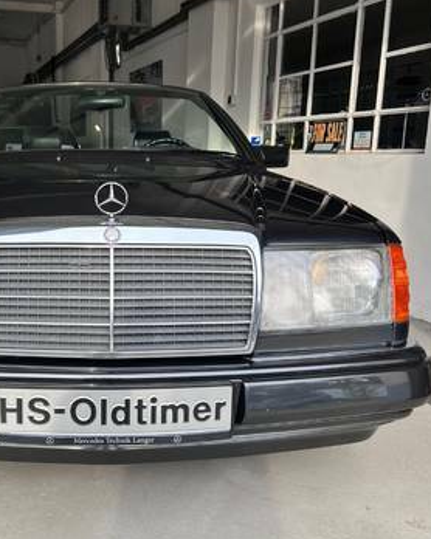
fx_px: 559
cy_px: 266
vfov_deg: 51.6
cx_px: 105
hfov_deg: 40.9
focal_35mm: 35
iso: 50
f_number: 1.5
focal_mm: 5.7
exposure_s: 1/316
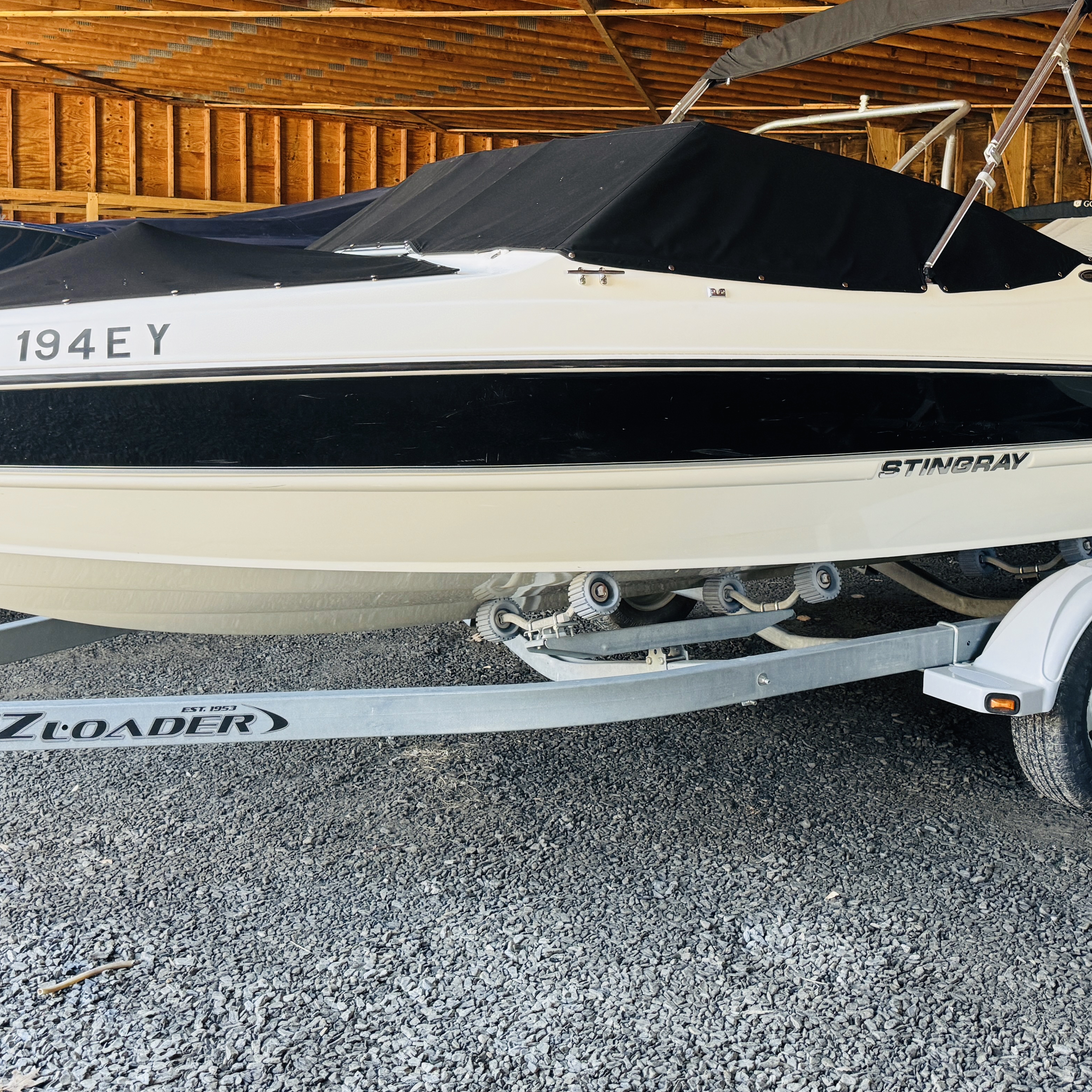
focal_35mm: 39
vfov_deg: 42.4
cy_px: 386
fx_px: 1392
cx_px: 519
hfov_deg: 42.8
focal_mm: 6.76
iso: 200
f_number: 1.78
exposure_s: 1/109
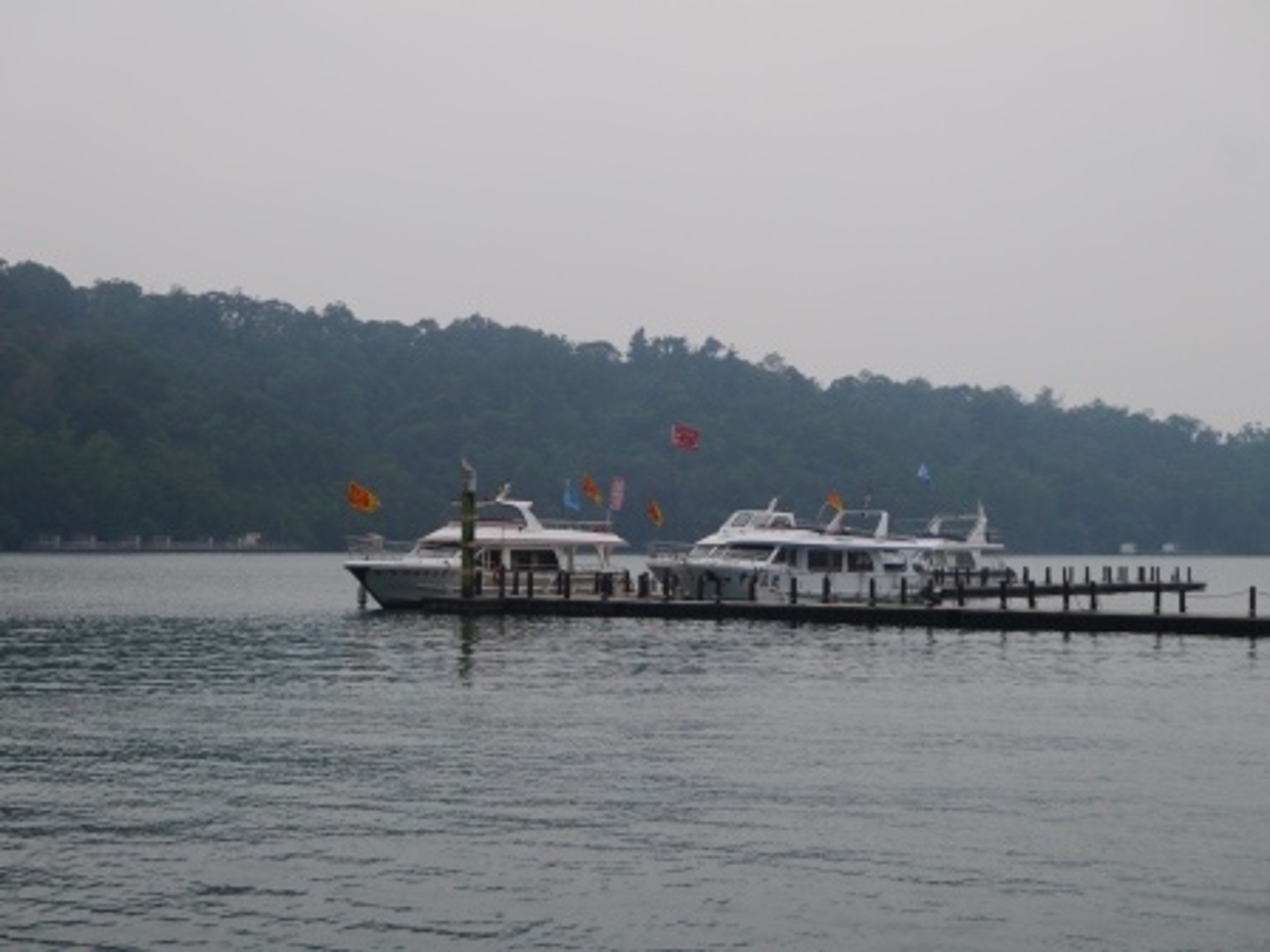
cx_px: 635
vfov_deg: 22.9
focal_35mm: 64
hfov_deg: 30.3
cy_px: 476
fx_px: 2348
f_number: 7.1
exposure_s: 1/200
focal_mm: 32
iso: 160
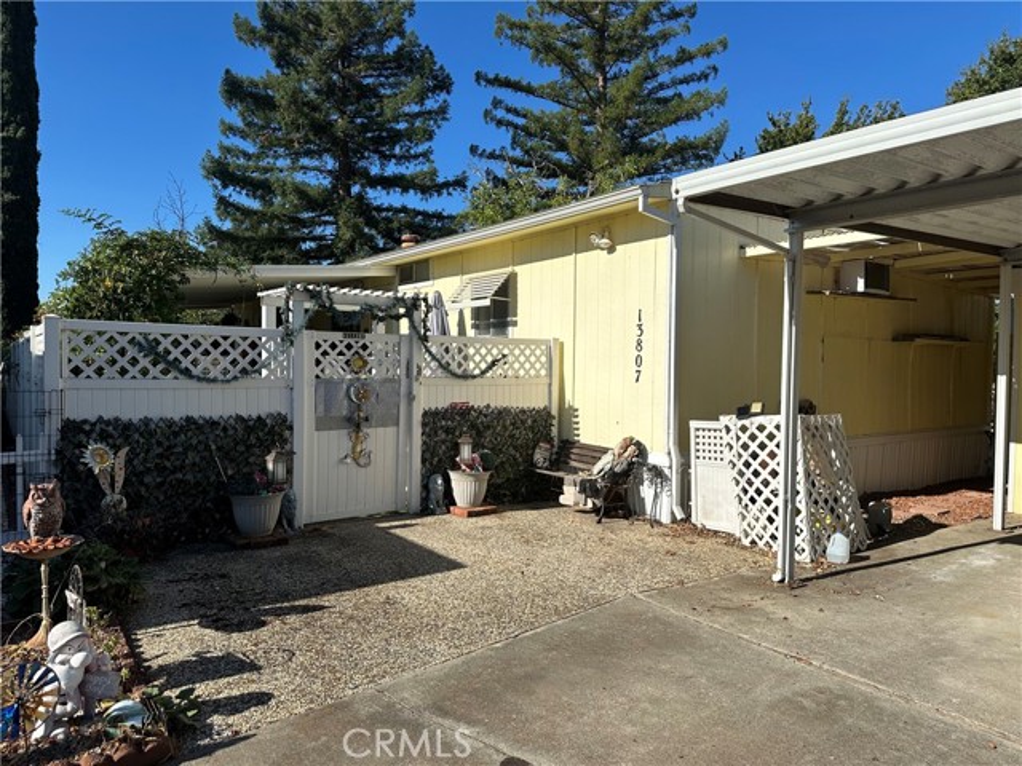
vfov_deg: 56.8
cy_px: 383
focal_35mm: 24
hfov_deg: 71.6
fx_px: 709
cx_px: 511
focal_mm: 6.86
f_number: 1.78
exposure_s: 1/5848
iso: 80
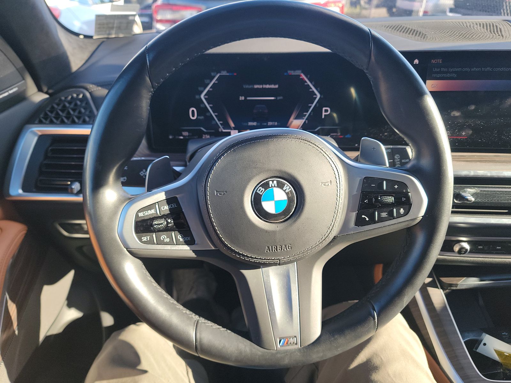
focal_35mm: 24
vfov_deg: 56.8
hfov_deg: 71.6
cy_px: 192
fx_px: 354
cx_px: 256
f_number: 1.8
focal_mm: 6.7
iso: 80
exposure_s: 1/119
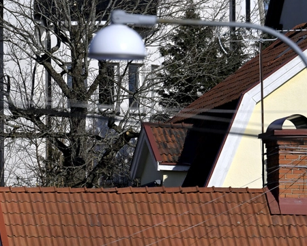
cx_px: 315
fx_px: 7505
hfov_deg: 2.3
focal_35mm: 826
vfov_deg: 1.9
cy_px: 27
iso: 180
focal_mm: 330
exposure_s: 1/1250
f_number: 8
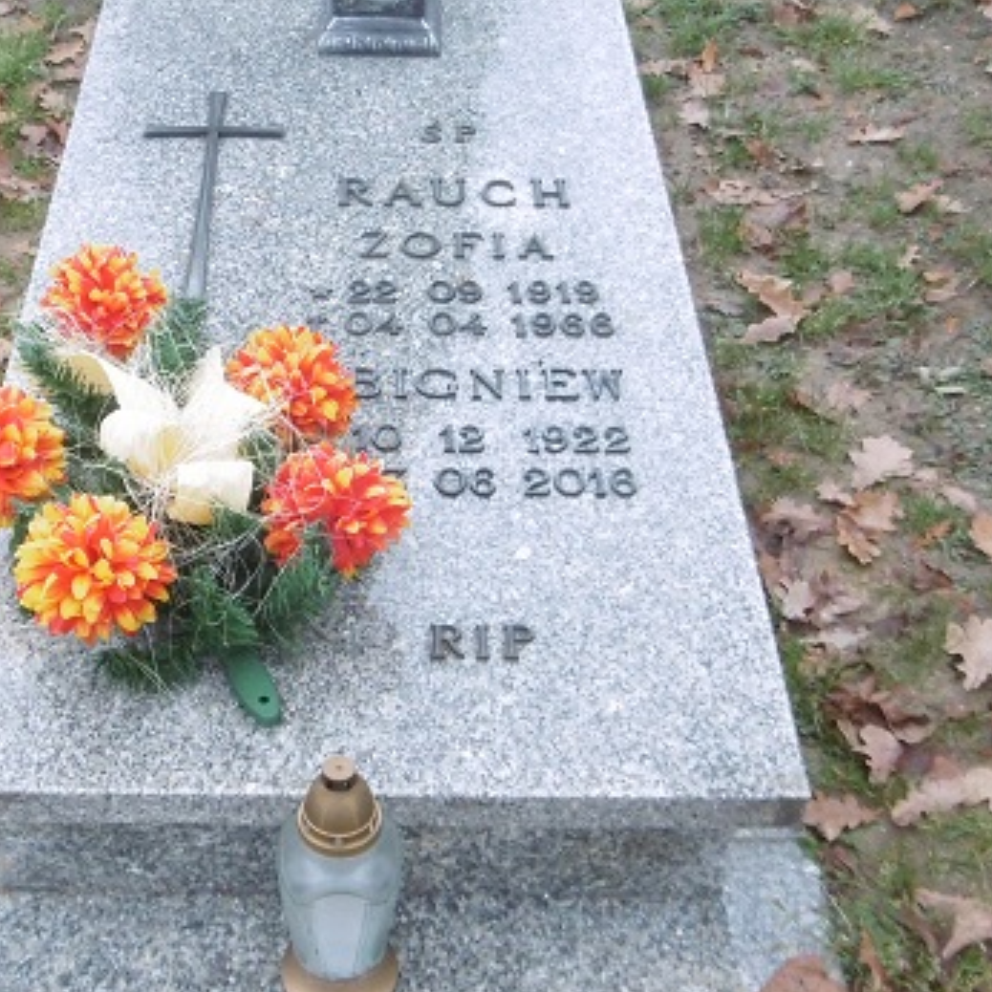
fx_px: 1589
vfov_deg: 34.7
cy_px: 516
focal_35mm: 49
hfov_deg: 34.4
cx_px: 350
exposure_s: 1/60
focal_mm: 4.3
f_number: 3.1
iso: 200
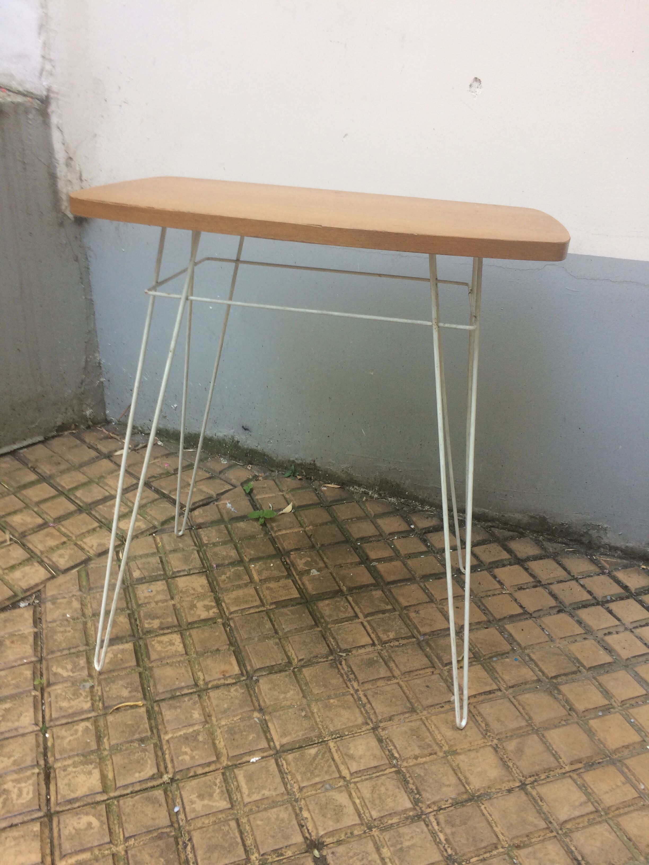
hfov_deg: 48.2
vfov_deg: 61.7
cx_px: 324
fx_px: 725
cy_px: 432
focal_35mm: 29
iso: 50
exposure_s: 1/50
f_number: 2.2
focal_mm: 4.15
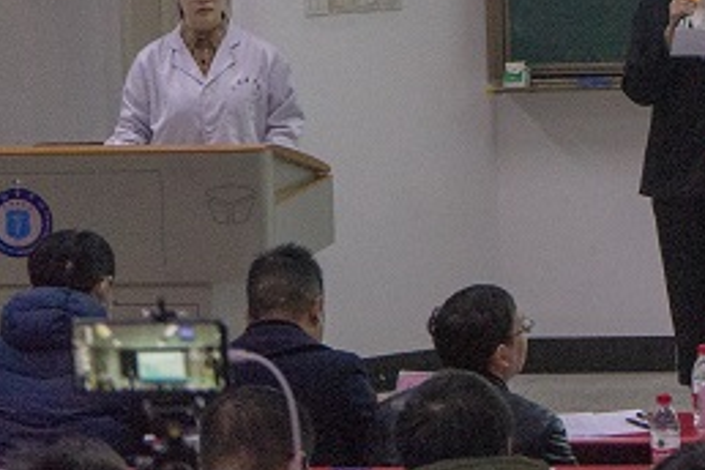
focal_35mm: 189
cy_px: 72
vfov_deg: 7.3
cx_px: 1085
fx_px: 3701
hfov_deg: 10.5
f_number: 5.6
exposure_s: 1/160
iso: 3200
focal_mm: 61
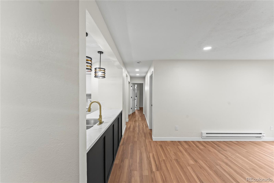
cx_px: 137
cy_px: 92
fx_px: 107
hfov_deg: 104.3
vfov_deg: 81.2
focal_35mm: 14
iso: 500
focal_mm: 14
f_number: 8
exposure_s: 1/3
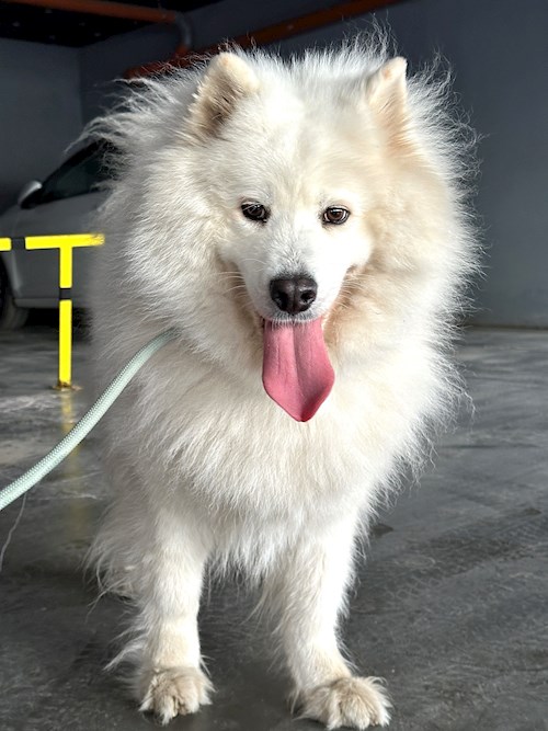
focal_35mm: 48
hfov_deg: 30.3
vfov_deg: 39.7
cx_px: 274
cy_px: 366
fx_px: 1013
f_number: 1.78
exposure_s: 1/75
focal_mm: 6.86
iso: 80
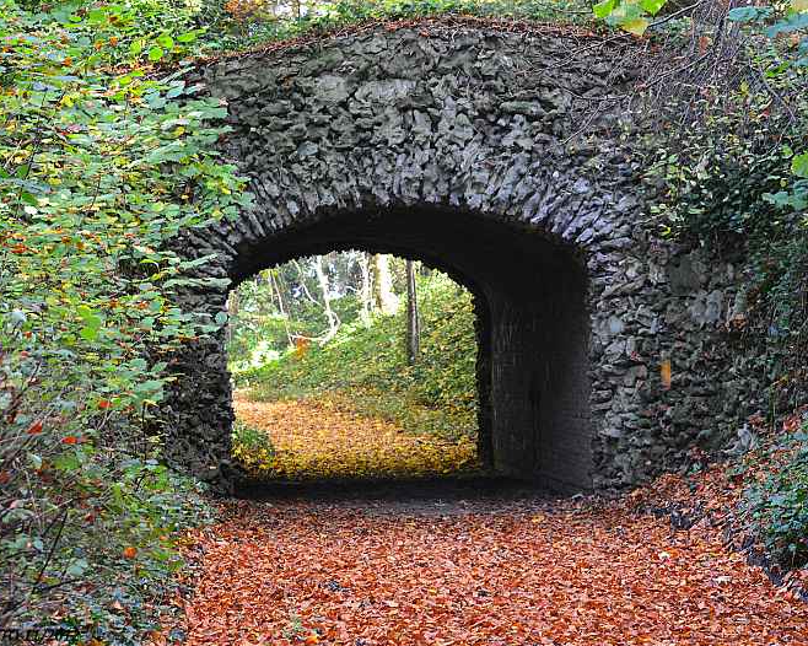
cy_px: 323
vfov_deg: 12.5
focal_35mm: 123
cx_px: 376
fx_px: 2941
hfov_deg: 15.6
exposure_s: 1/15
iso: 800
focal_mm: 72
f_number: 8
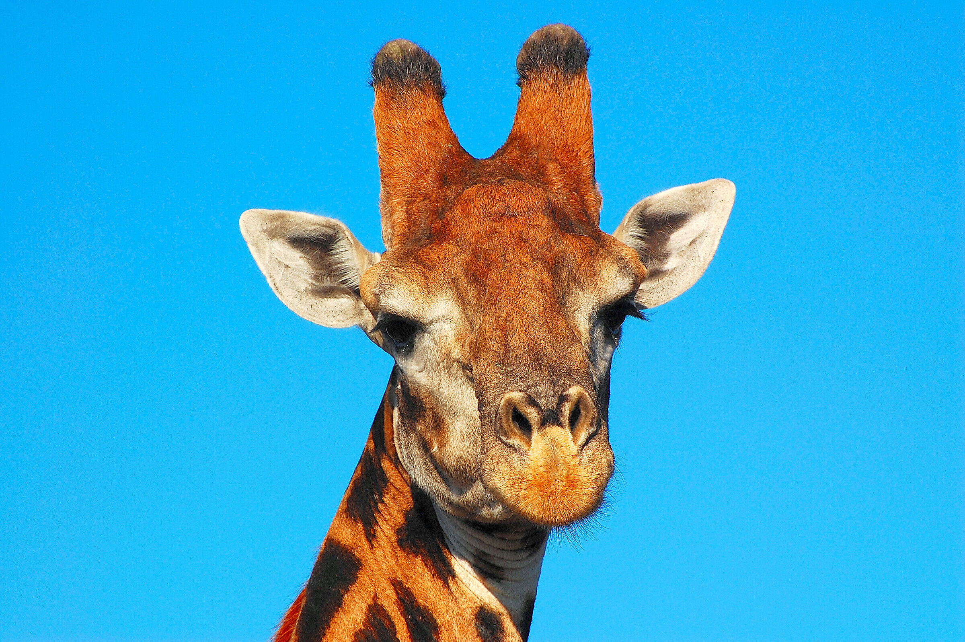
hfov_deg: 4.6
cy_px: 321
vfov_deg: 3.0
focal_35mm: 450
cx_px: 482
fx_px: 12052
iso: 200
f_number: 11
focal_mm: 300
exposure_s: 1/320
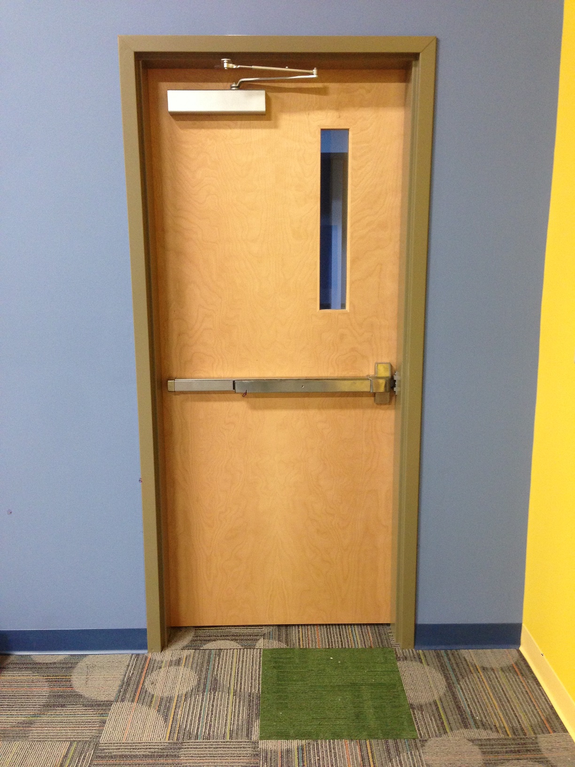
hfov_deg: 42.9
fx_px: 731
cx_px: 288
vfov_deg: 55.4
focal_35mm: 33
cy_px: 384
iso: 160
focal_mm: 4.12
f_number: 2.4
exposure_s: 1/20
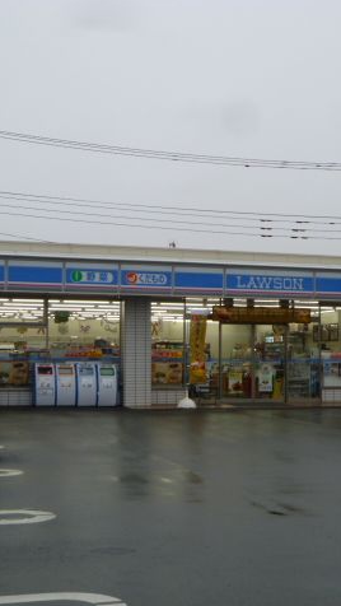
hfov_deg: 20.0
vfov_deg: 34.9
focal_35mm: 60
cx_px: 202
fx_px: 964
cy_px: 302
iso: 80
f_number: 3.6
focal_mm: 7.2
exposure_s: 1/60
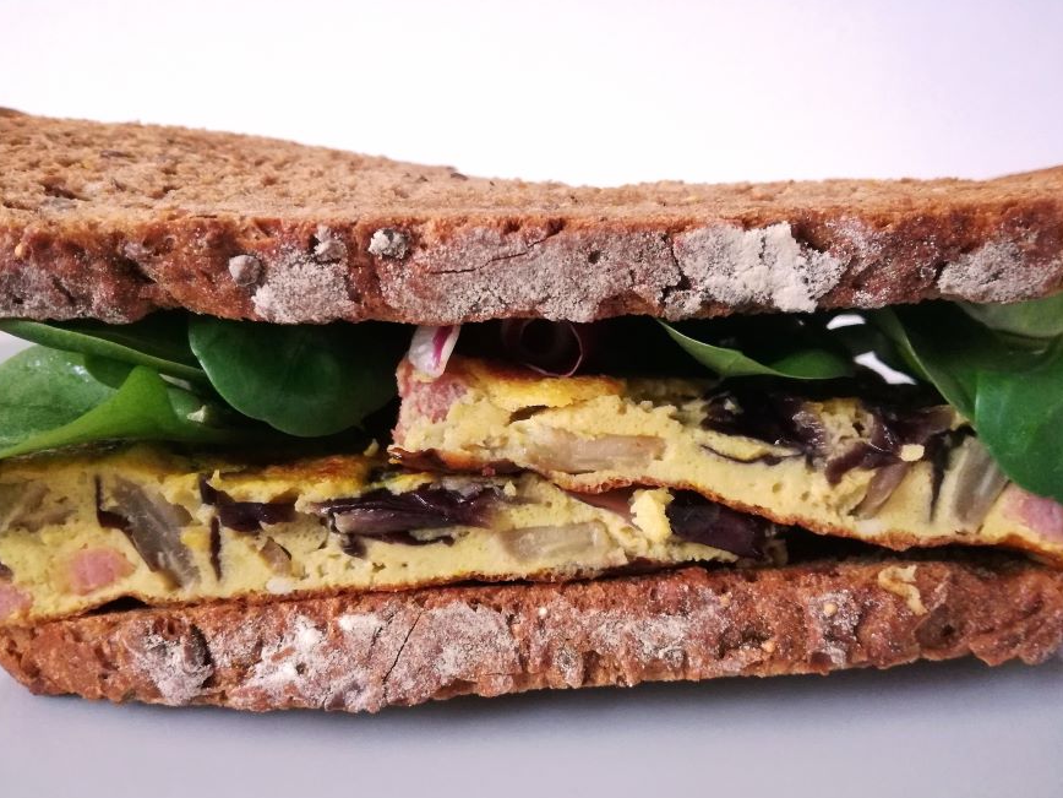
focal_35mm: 28
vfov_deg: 49.7
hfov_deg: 63.4
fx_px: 860
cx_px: 541
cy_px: 406
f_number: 2
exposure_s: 1/20
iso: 500
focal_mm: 3.79
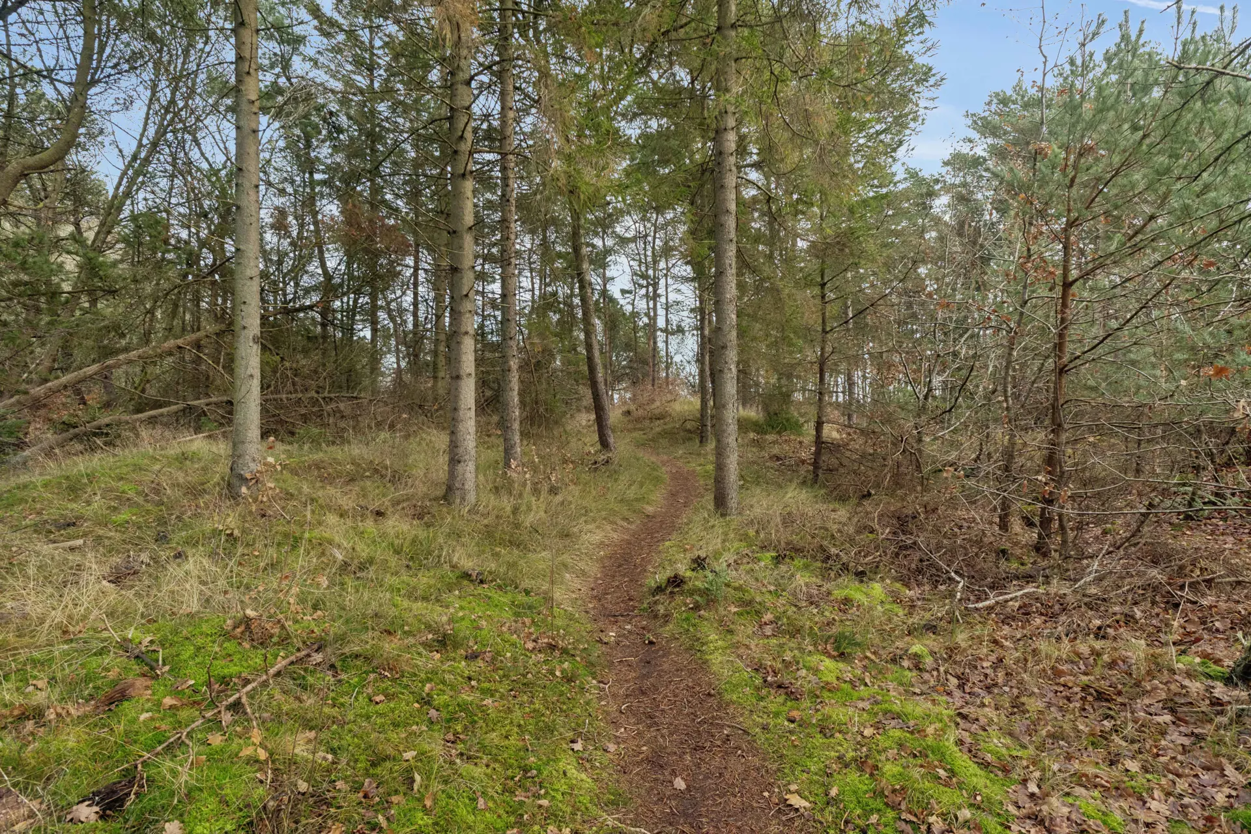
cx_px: 626
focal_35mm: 20
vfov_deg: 63.2
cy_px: 417
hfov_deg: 85.4
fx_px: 678
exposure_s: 1/100
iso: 200
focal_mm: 13
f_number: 8
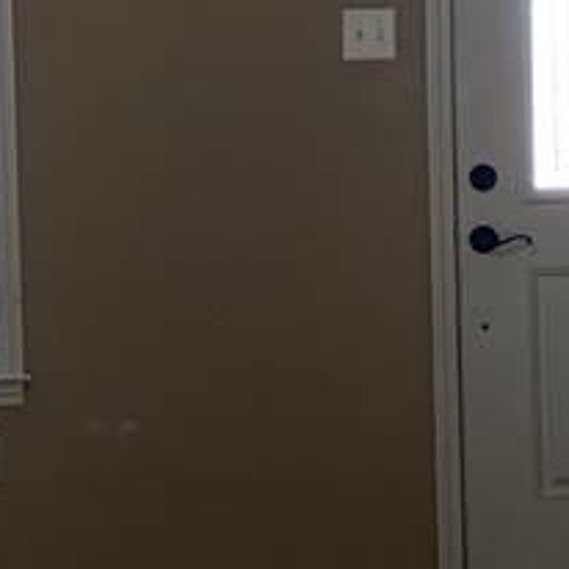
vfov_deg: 12.1
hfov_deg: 12.1
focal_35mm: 143
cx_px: 8
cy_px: 83
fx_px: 2659
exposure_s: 1/60
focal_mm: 4.25
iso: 160
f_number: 1.8
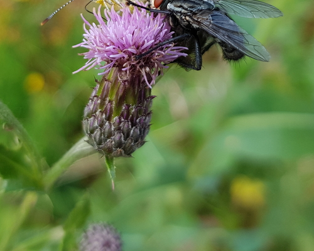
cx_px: 138
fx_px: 483
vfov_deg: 28.0
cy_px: 23
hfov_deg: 36.0
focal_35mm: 52
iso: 40
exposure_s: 1/365
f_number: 1.7
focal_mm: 4.2
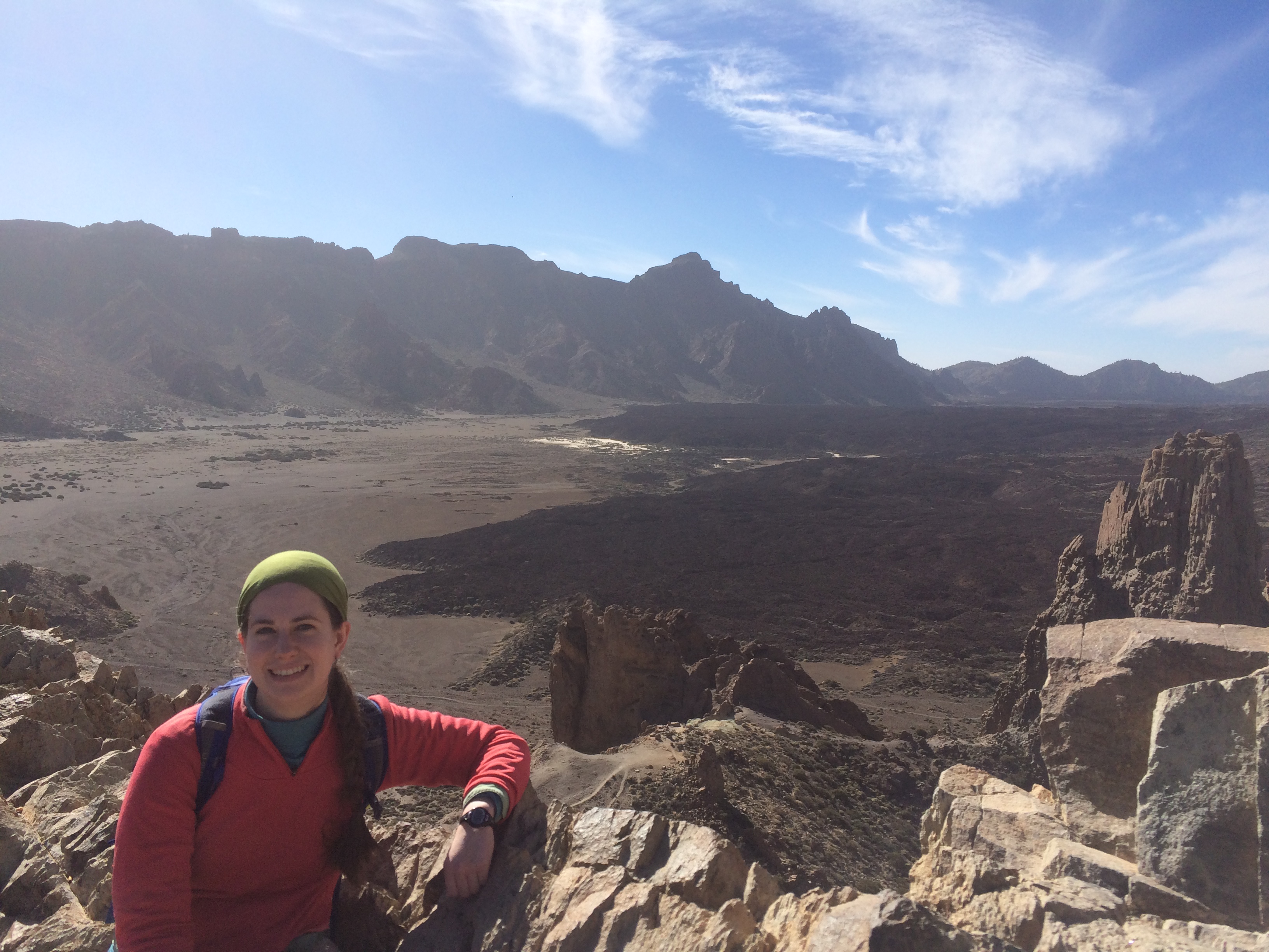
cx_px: 634
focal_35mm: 29
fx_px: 1063
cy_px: 476
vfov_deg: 48.2
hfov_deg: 61.7
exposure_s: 1/2933
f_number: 2.2
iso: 32
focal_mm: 4.15
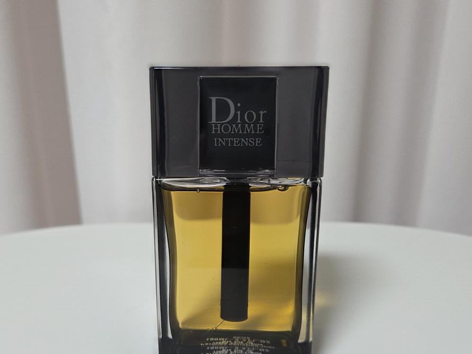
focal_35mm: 33
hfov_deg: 55.2
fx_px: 450
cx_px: 212
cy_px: 213
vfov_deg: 42.7
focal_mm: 5.4
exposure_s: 1/120
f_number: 1.8
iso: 200
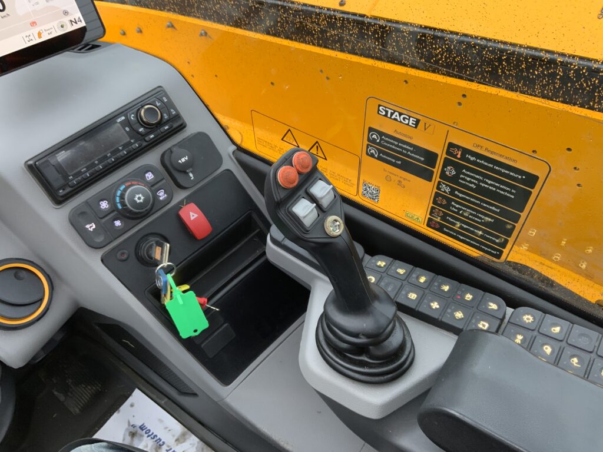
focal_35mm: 29
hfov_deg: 61.7
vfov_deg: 48.2
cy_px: 226
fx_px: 505
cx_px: 302
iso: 80
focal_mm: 3
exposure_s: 1/60
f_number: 1.8
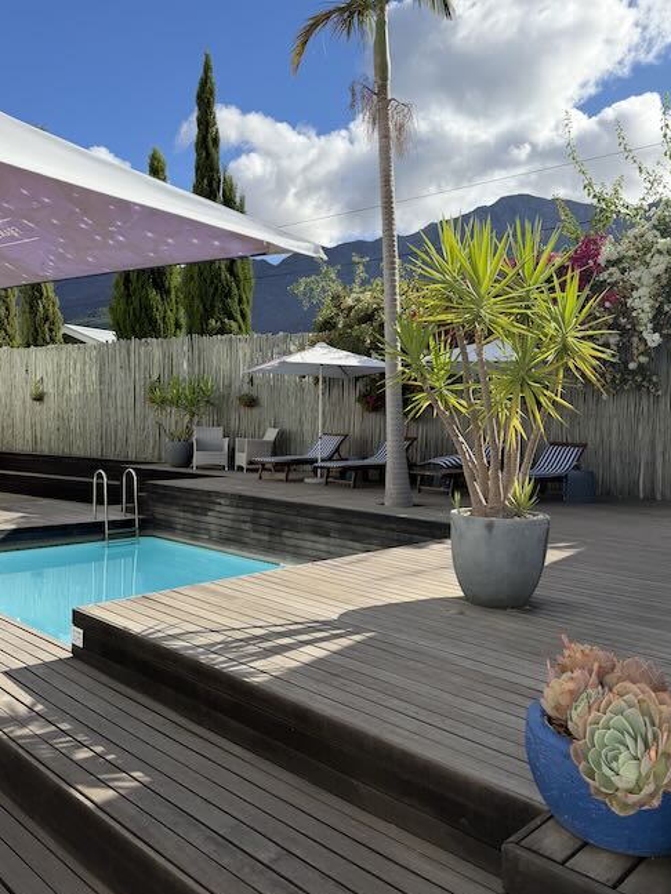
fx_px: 724
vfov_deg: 63.4
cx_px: 368
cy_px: 454
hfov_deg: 49.7
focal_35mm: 28
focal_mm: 6.76
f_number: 1.78
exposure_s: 1/4975
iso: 100
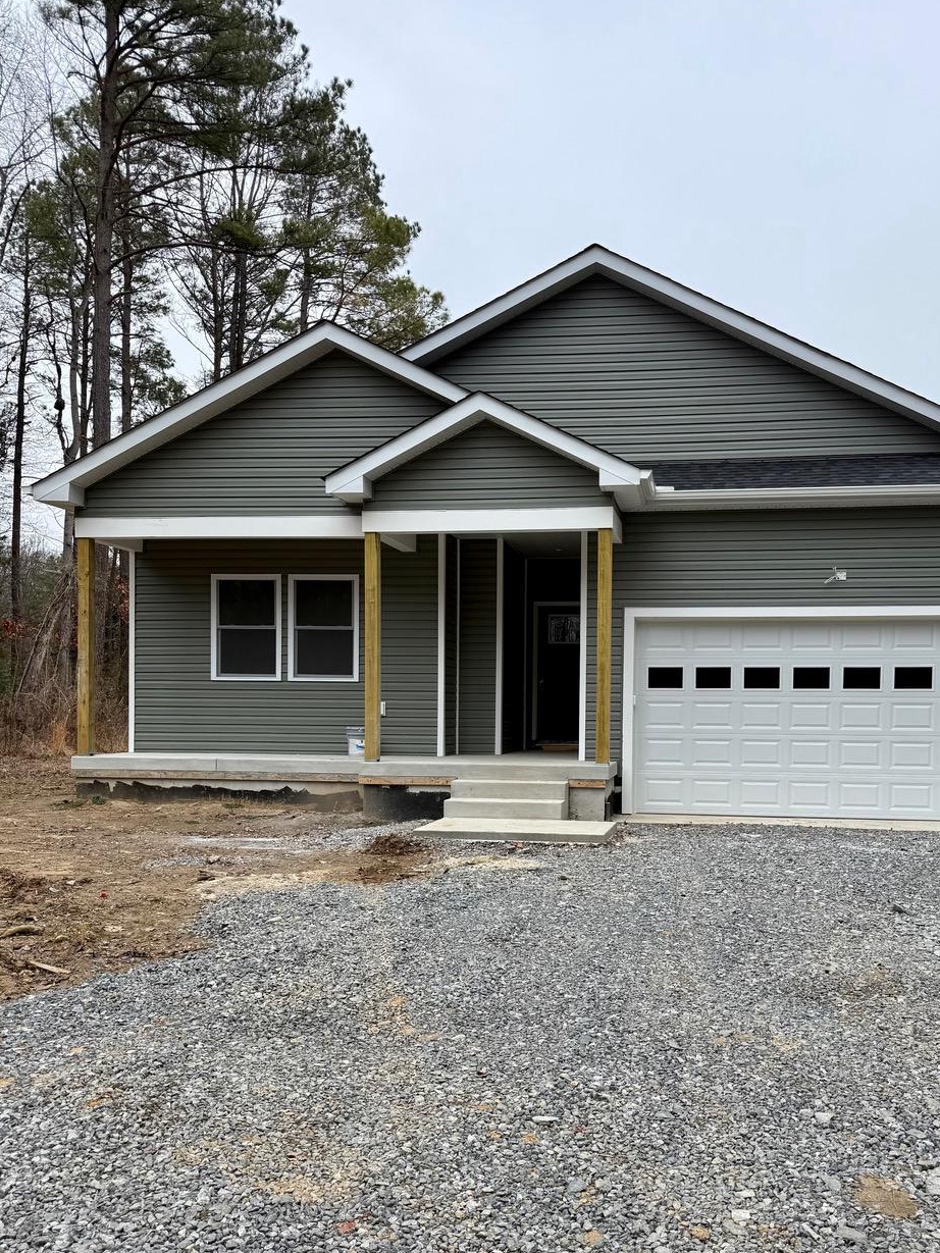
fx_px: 1086
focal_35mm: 30
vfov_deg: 59.6
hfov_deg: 46.5
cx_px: 577
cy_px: 739
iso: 80
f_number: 1.78
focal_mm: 6.76
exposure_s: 1/2445
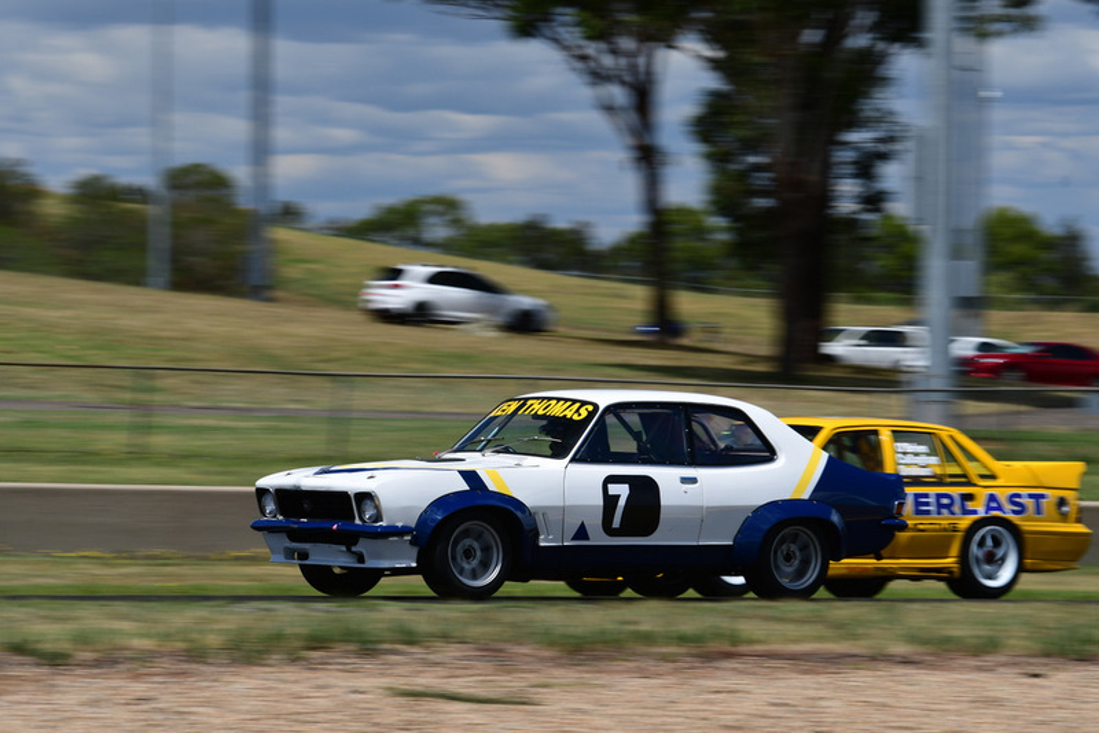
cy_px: 366
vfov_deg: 7.5
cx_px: 550
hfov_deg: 11.2
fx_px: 5588
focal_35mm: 183
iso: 160
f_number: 14
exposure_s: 1/200
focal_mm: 122
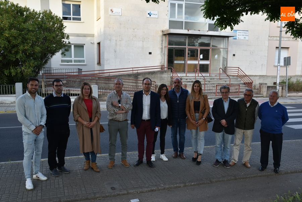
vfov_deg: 40.1
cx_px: 151
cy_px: 101
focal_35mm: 33
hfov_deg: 57.2
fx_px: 277
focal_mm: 22
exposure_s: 1/125
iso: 110
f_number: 3.5
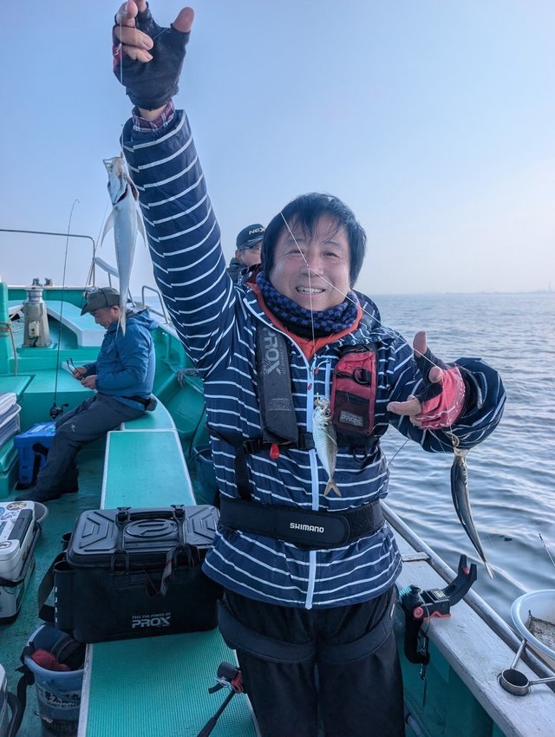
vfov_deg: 71.5
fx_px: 512
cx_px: 278
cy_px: 368
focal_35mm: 24
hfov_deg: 56.9
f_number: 1.68
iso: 21
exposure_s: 1/1302
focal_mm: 6.9
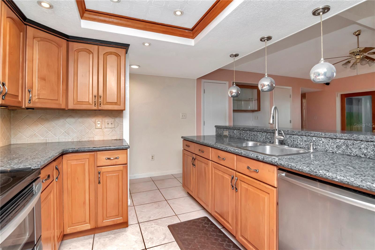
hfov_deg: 95.0
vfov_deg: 72.0
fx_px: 172
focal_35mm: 16
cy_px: 125
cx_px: 188
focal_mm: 11
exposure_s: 1/160
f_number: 8
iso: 800
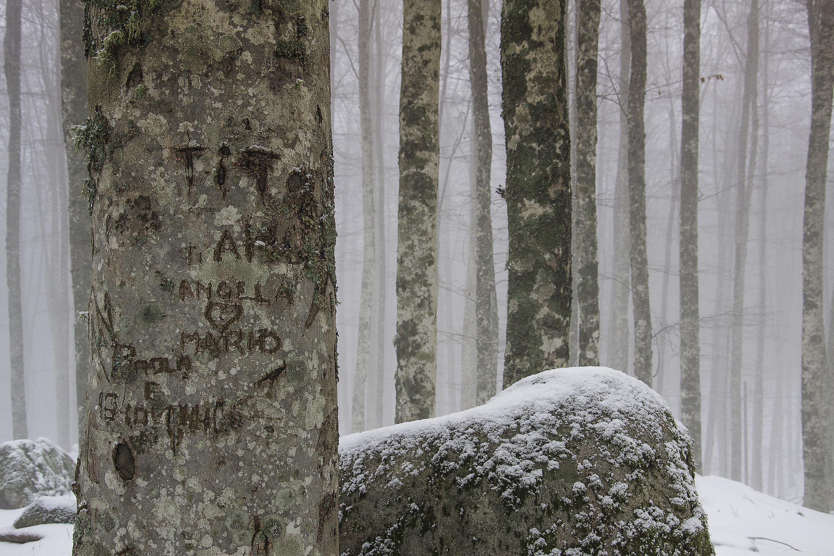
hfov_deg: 43.6
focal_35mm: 45
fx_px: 1042
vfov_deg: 29.9
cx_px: 417
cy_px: 278
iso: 200
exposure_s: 1/25
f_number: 7.1
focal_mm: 30
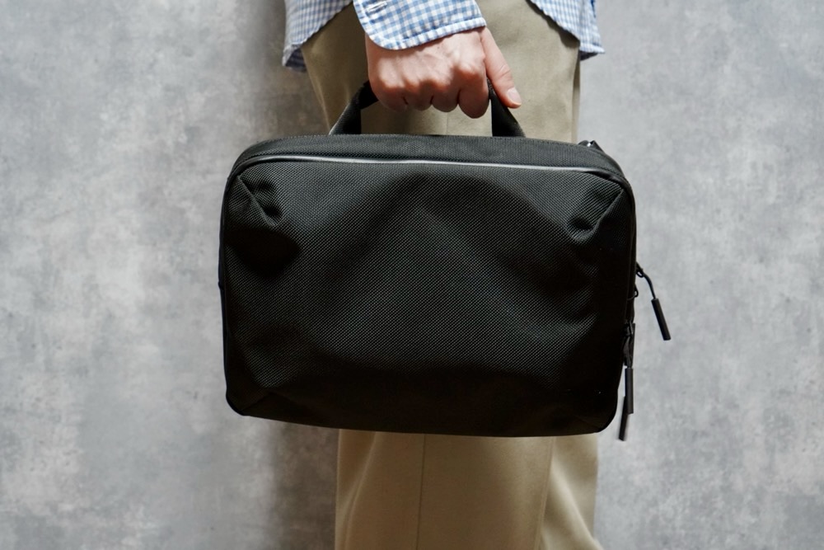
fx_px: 1202
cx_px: 412
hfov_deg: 37.8
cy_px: 275
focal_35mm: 52
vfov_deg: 25.8
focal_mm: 35
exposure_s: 1/30
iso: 3200
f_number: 6.3
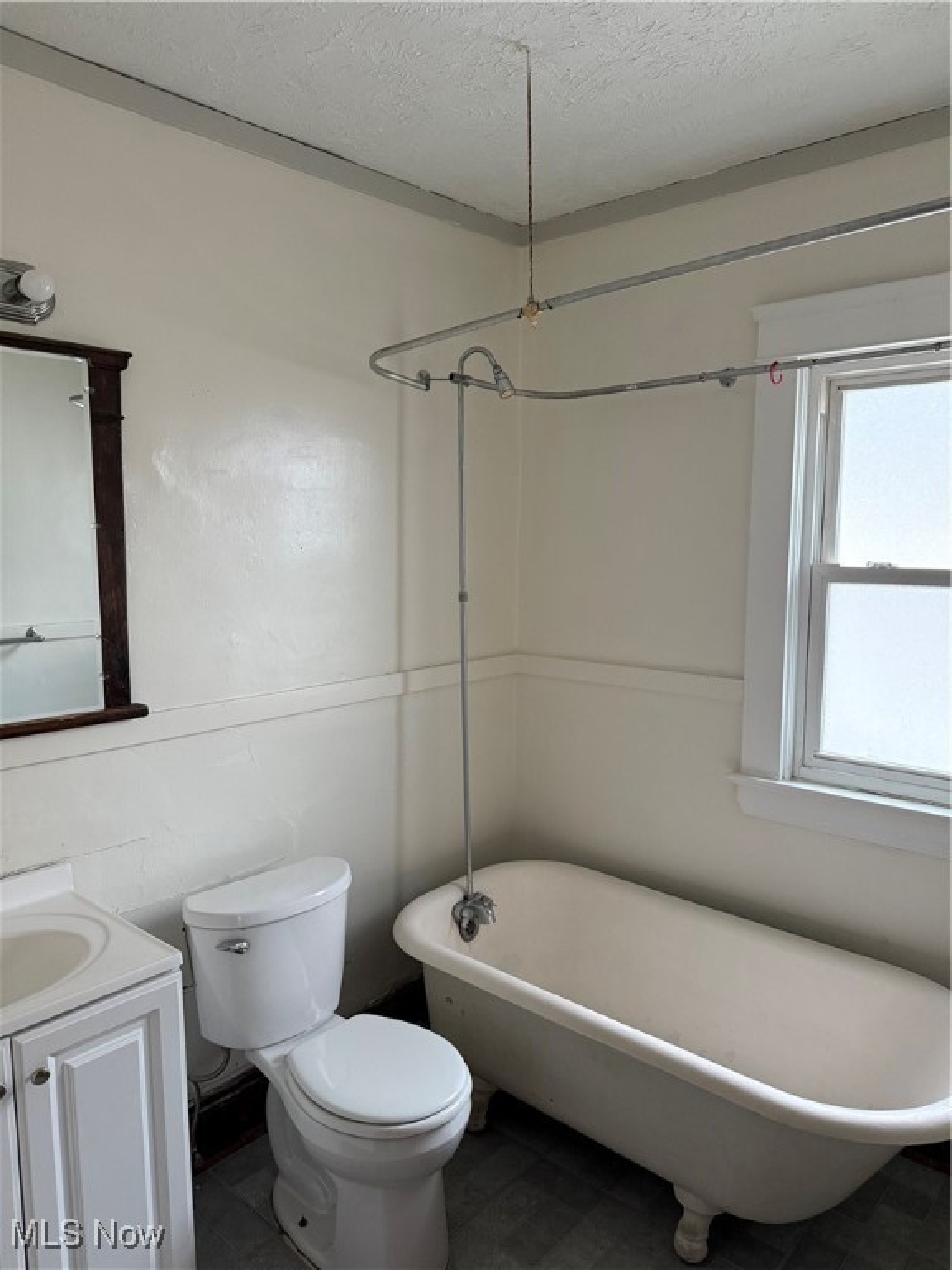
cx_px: 476
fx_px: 880
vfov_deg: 71.6
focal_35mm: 24
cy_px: 635
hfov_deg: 56.8
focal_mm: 6.76
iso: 400
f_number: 1.78
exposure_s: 1/60
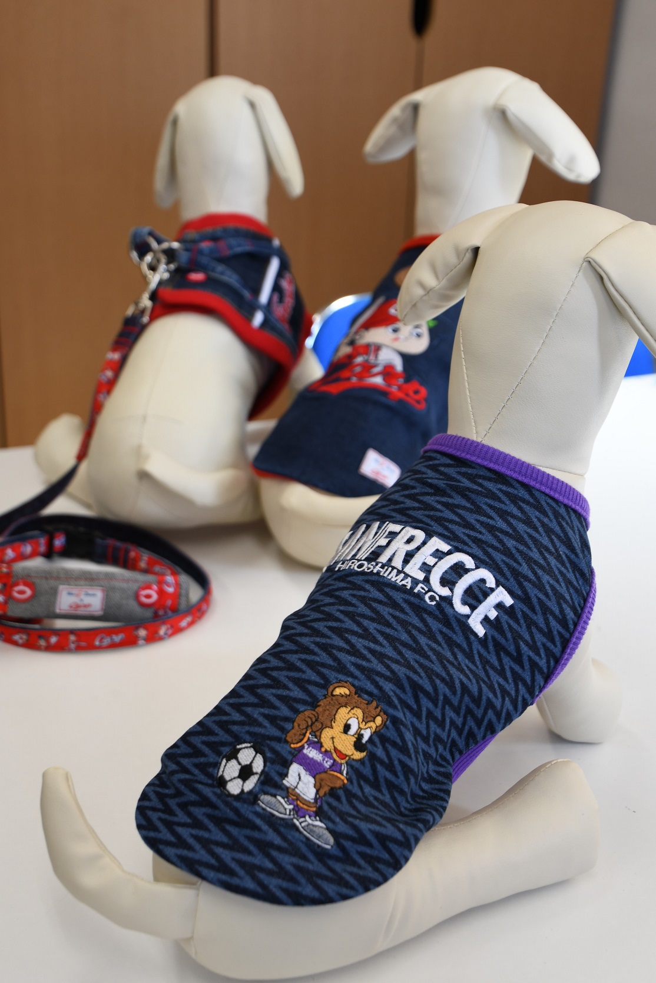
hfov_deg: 26.0
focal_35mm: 52
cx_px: 328
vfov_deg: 38.2
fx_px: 1421
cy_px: 492
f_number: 4.5
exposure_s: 1/125
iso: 400
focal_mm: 35
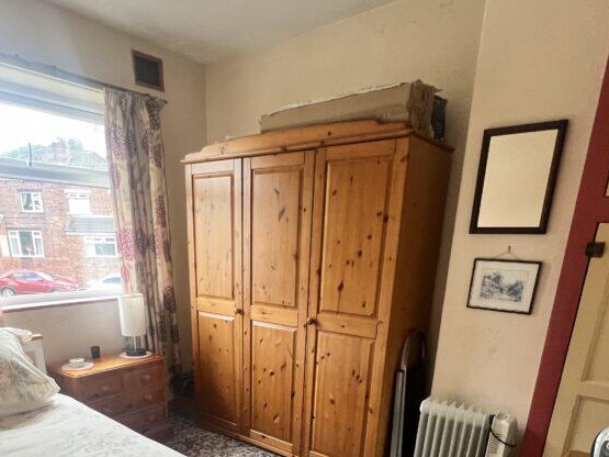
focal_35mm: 24
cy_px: 399
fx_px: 422
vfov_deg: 51.2
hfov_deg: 71.4
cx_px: 271
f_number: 1.8
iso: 160
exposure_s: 1/100
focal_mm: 1.57
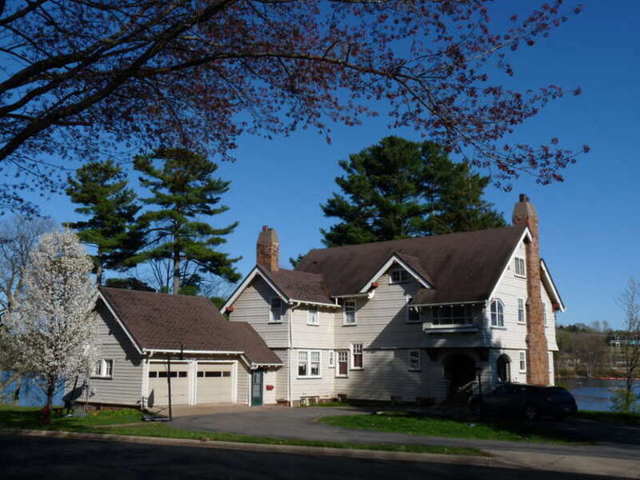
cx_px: 320
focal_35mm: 39
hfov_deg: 47.9
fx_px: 721
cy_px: 240
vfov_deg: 36.8
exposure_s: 1/400
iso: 100
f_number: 8
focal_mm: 6.9
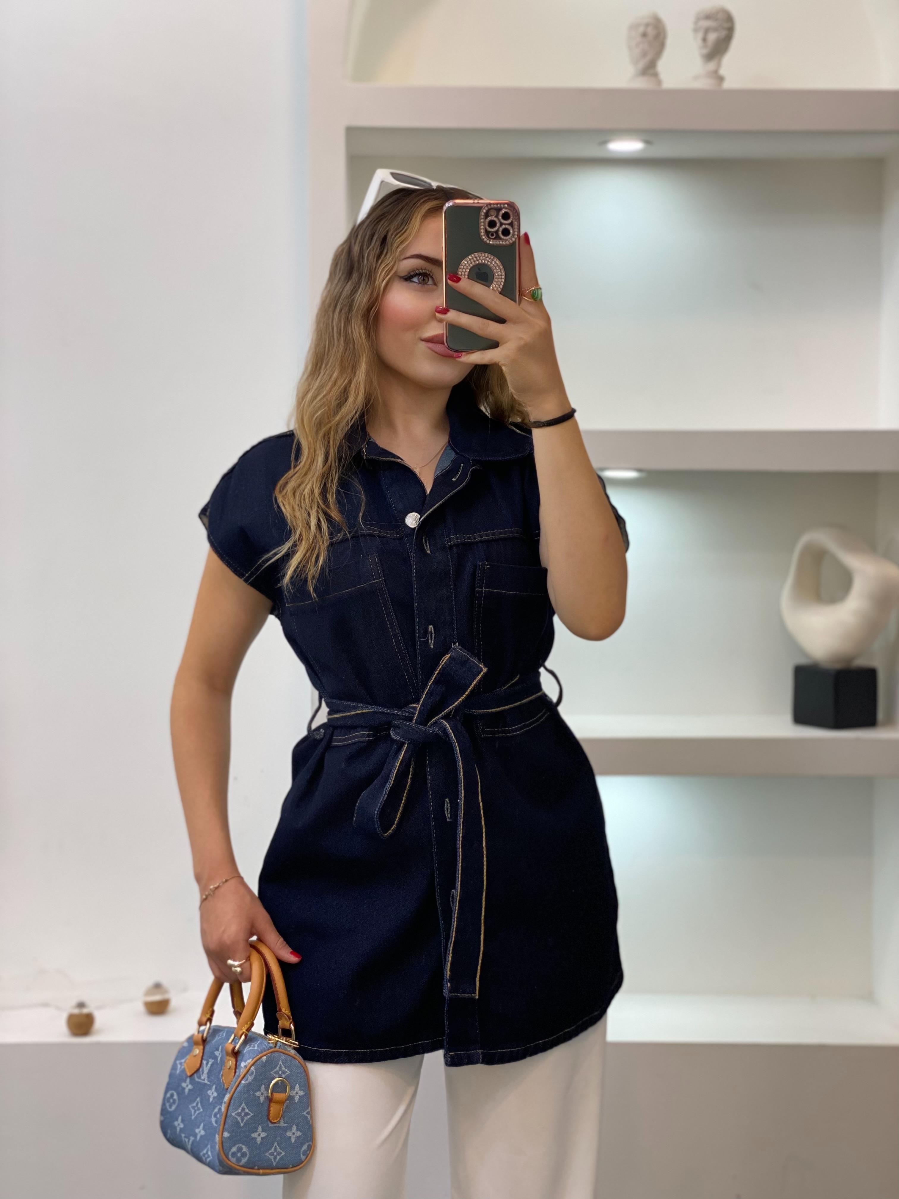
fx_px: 1801
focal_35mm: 52
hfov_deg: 28.0
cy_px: 600
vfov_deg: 36.8
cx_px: 450
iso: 100
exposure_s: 1/100
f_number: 2
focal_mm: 6
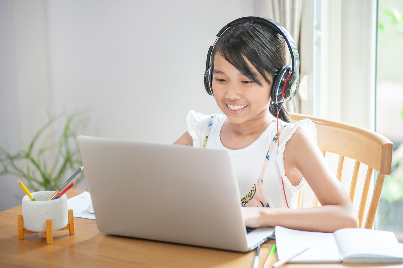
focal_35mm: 135
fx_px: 1510
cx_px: 202
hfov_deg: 15.2
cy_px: 134
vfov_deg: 10.1
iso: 1000
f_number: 3.2
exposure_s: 1/160
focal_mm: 135
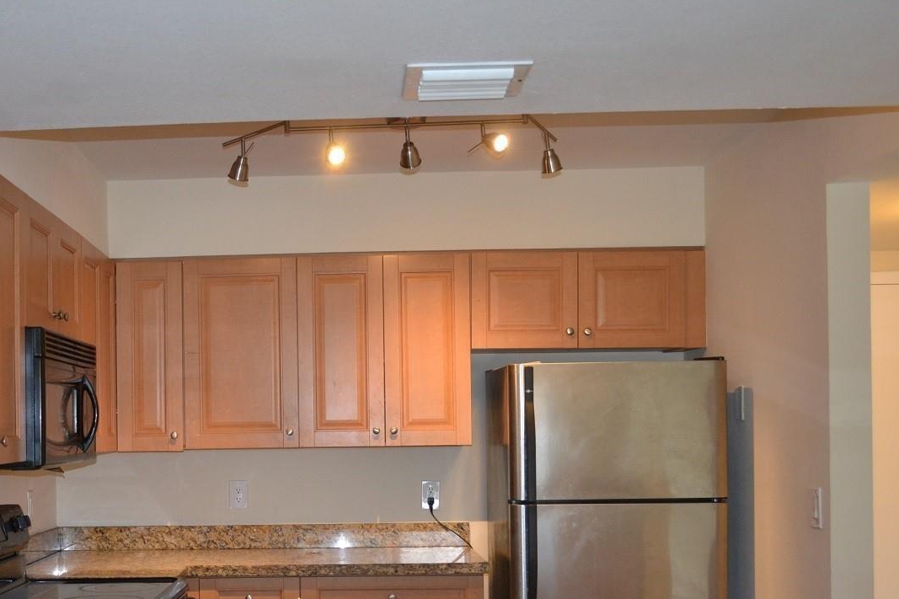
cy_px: 444
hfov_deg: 42.8
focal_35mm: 45
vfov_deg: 29.4
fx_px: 1124
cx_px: 271
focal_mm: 20
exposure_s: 1/60
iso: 720
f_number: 3.8
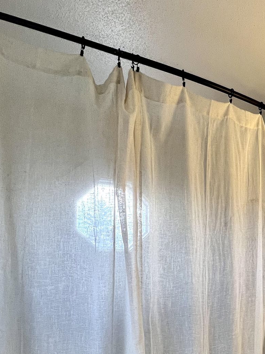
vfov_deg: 59.6
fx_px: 296
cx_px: 245
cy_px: 247
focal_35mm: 29
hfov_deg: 43.5
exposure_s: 1/120
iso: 125
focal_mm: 1.57
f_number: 1.8
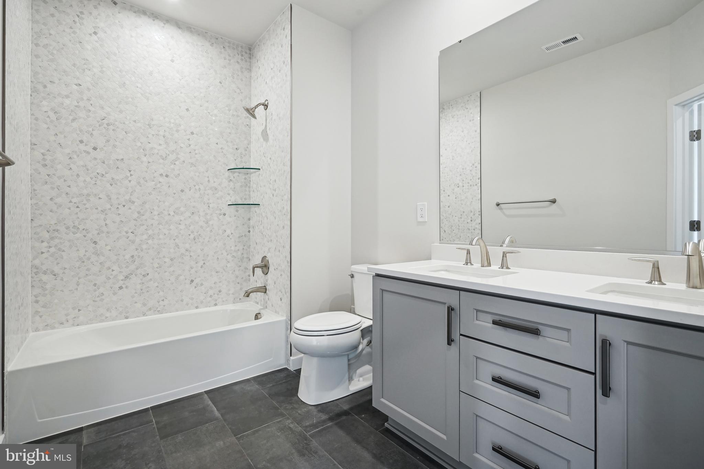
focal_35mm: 16
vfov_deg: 73.7
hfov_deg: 96.7
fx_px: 313
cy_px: 234
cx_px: 352
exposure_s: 1/50
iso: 800
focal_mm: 16
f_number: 9
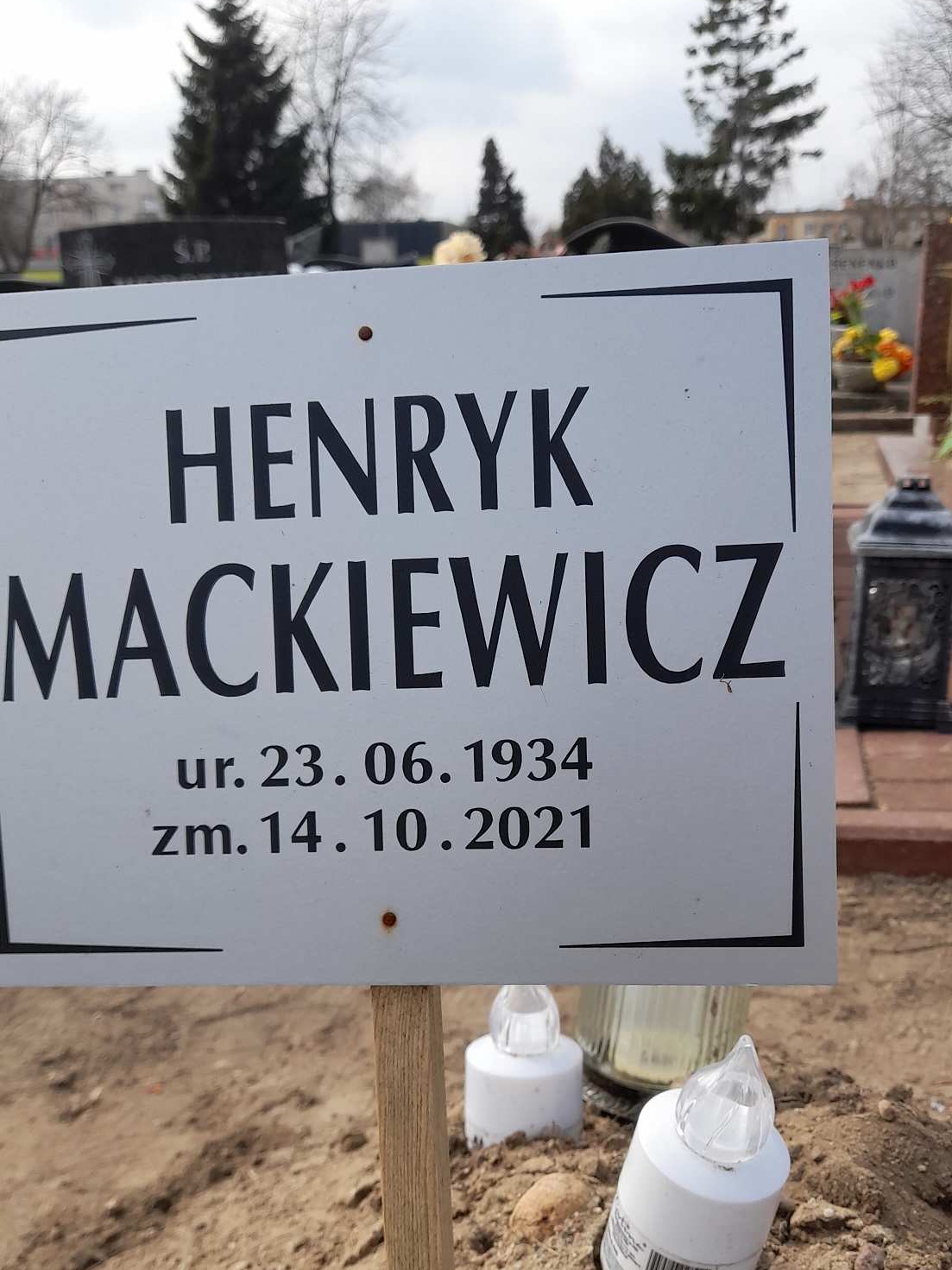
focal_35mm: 34
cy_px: 755
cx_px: 537
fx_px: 1247
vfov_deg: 53.6
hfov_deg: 41.7
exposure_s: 1/538
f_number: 2
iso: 20
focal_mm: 4.6
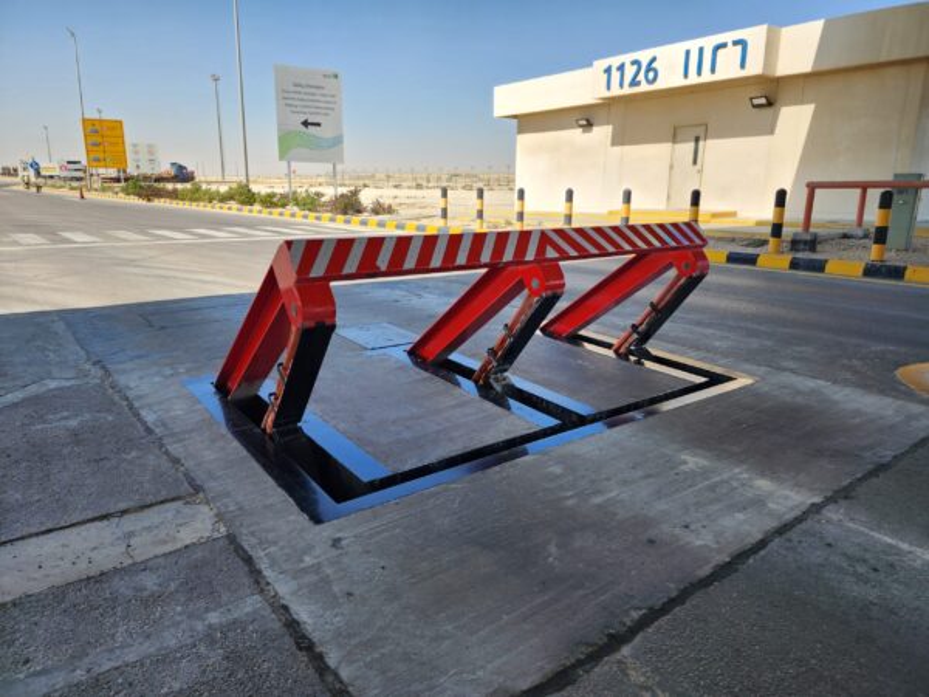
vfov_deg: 58.9
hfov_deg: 73.9
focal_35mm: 23
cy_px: 348
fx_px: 617
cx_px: 464
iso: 12
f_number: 1.8
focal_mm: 6.4
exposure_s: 1/717
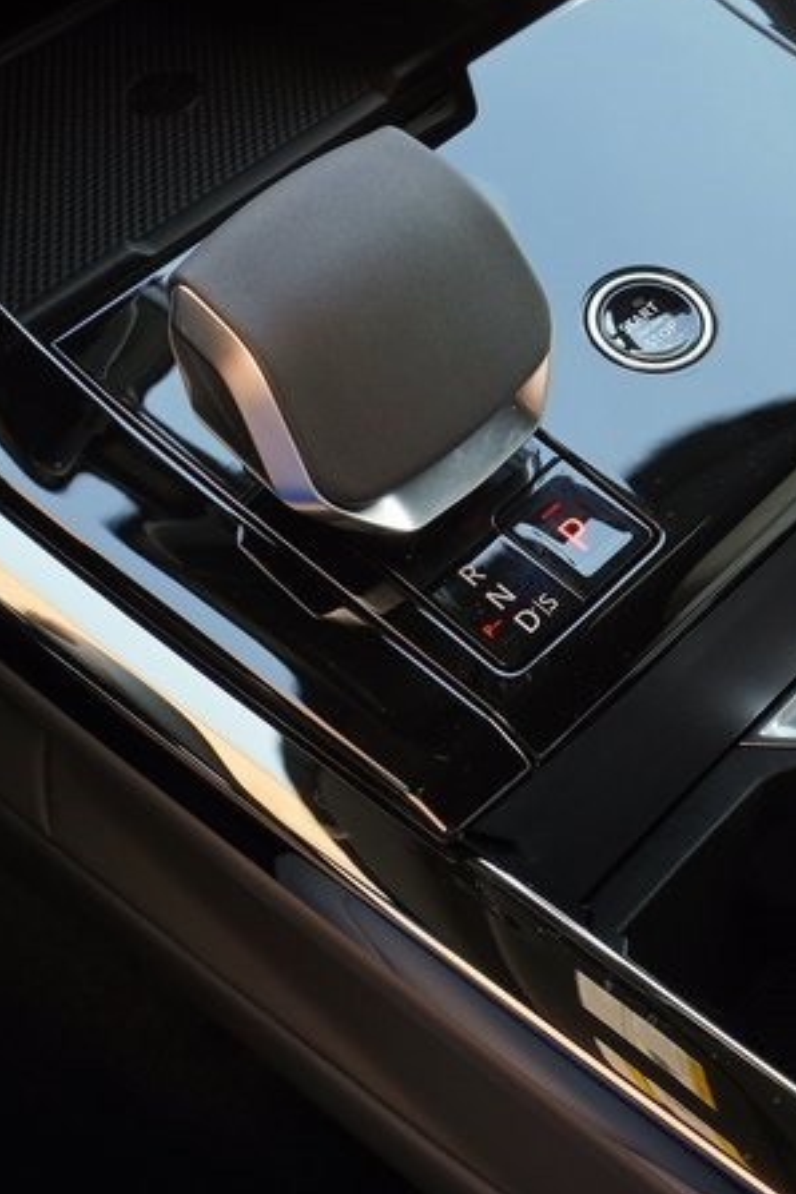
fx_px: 1824
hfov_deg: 24.2
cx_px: 660
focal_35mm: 55
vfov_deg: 36.0
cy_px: 442
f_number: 5.6
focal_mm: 16
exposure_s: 1/50
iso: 100
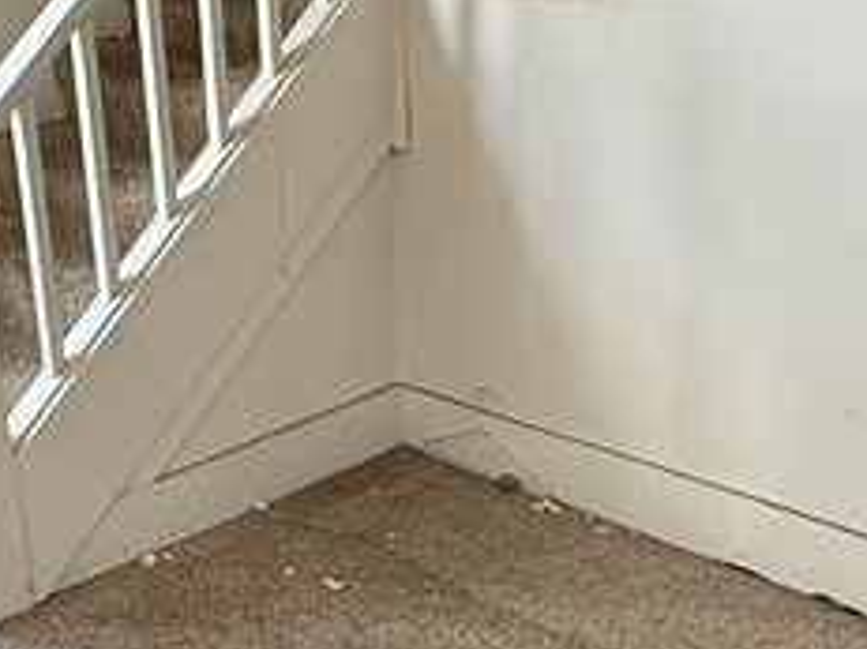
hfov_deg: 30.9
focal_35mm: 62
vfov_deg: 23.5
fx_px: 1552
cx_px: 274
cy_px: 439
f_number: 2.2
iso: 320
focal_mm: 2.22
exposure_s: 1/99
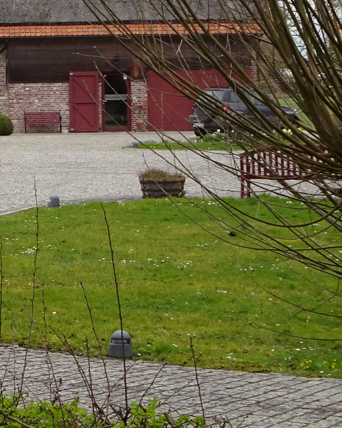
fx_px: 2455
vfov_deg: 9.9
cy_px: 86
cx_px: -242
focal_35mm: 194
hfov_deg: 7.8
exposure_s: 1/250
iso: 80
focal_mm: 9.87
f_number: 4.5
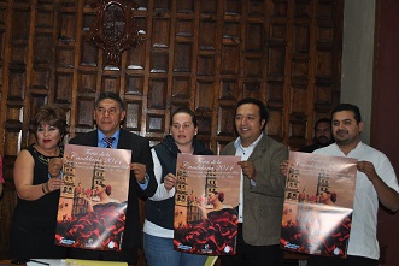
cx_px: 111
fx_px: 654
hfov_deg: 33.4
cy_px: 112
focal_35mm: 59
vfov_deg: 23.0
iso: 200
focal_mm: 26
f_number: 4.2
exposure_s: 1/60
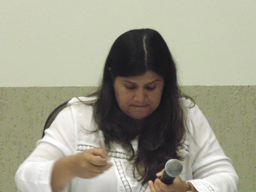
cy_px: 76
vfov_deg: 3.2
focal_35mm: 470
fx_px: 3475
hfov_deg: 4.2
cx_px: 135
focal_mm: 42.3
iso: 800
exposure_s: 1/30
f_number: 5.6
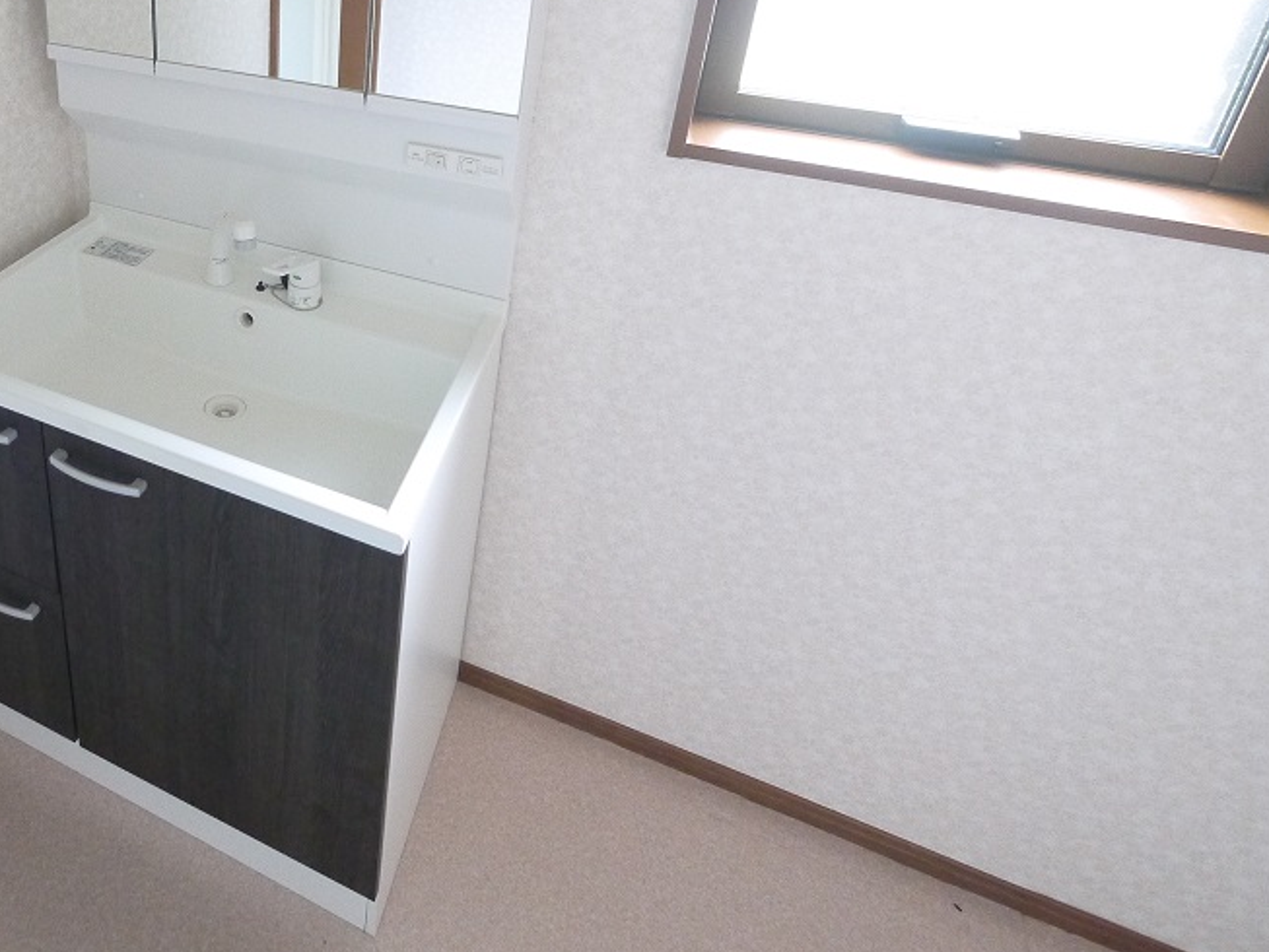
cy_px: 165
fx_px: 880
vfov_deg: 52.4
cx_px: 268
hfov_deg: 65.6
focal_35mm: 24
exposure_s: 1/40
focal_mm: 7
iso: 1600
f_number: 4
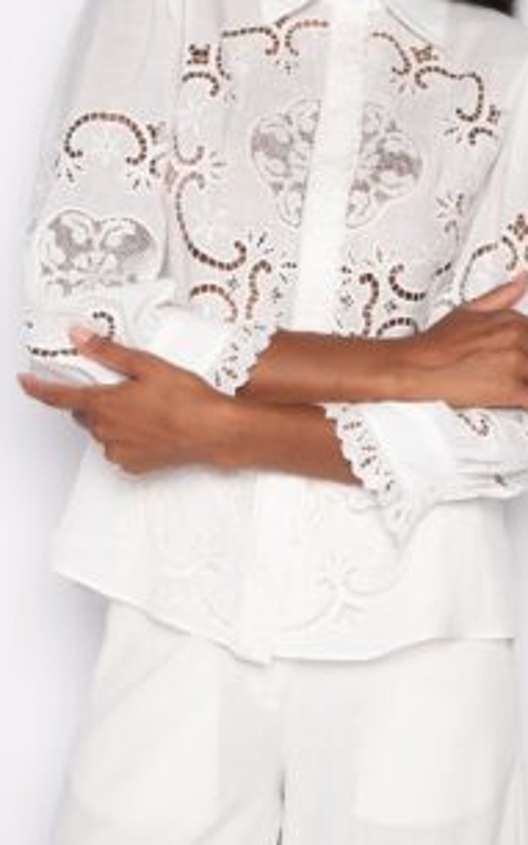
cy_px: 319
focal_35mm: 84
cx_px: 301
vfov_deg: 24.6
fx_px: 1936
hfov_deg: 15.5
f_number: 7.1
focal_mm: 42
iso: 200
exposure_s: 1/160
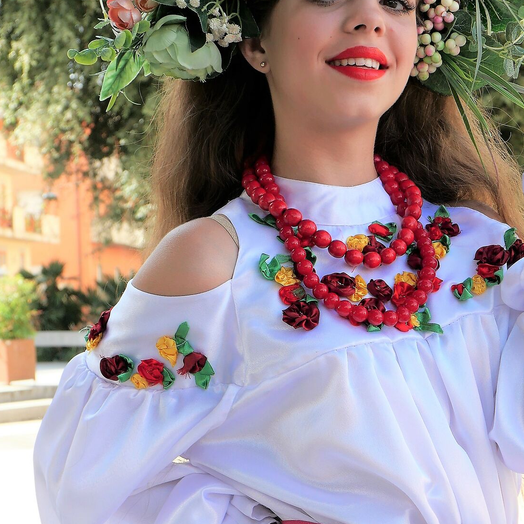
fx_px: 1593
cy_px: 383
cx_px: 332
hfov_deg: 18.6
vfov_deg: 18.6
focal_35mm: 93
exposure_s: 1/125
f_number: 5
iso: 200
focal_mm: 22.7
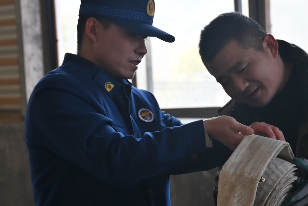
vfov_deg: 8.2
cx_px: 205
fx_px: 1429
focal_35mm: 167
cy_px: 143
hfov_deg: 12.3
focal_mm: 62
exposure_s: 1/160
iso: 400
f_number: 4.8
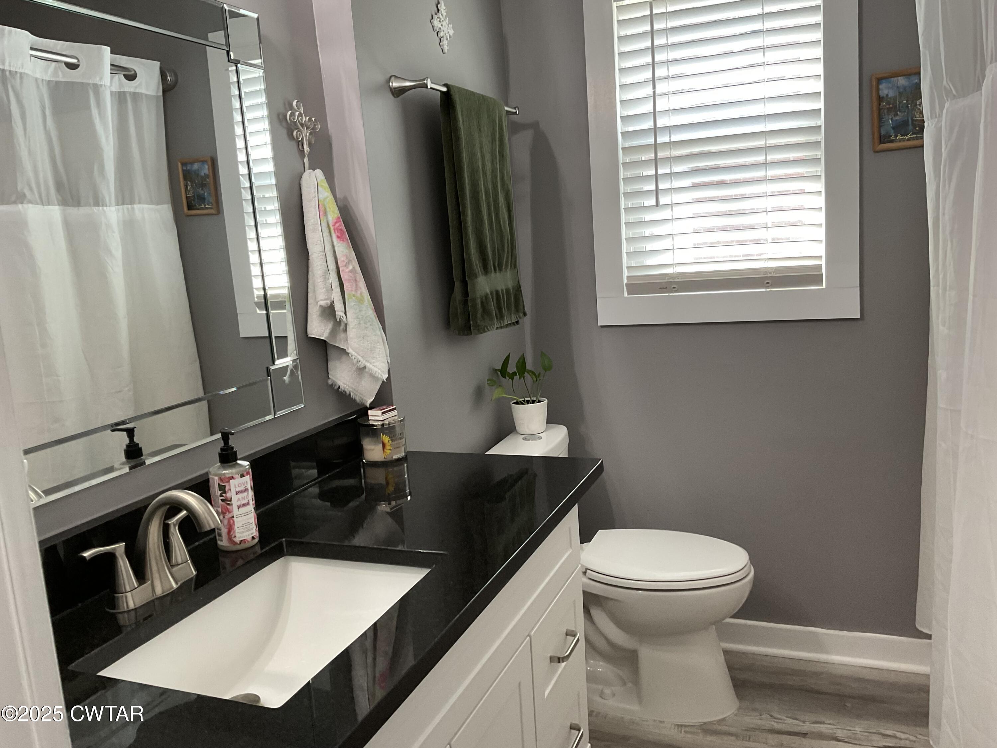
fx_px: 835
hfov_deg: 61.7
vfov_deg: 48.2
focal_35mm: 29
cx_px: 498
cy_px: 374
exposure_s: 1/60
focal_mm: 3
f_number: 1.8
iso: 100
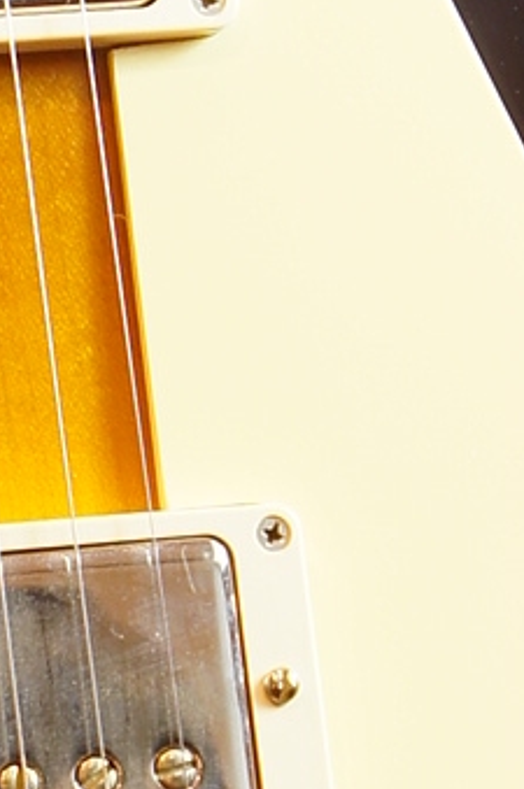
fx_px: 12184
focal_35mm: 556
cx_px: -128
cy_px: 519
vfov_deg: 3.7
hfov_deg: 2.5
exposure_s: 1/2.5
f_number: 7.1
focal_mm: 55
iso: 100
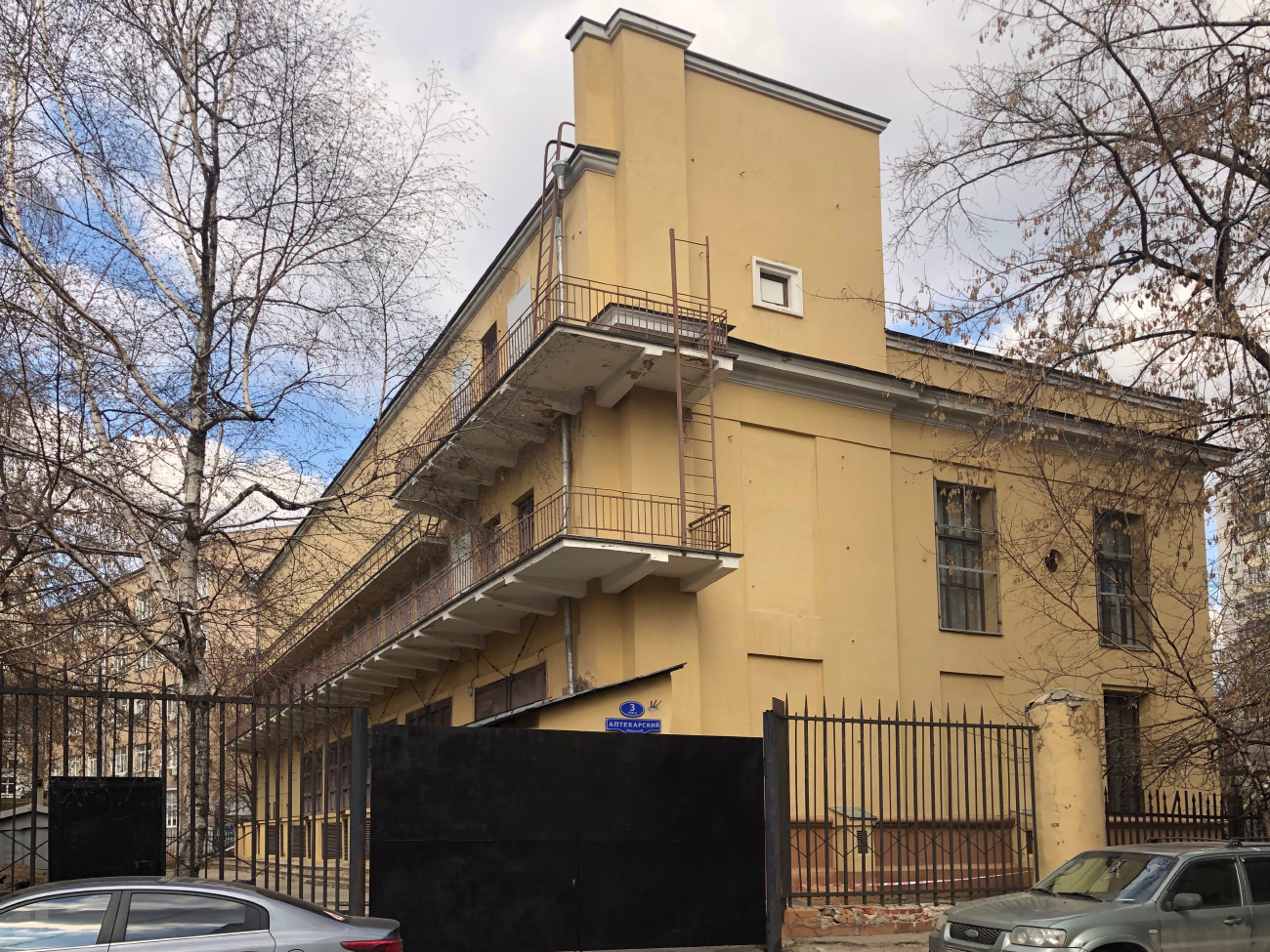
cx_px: 635
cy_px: 476
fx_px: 1027
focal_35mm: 28
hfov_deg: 63.4
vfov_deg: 49.7
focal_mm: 4
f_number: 1.8
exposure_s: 1/1066
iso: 20
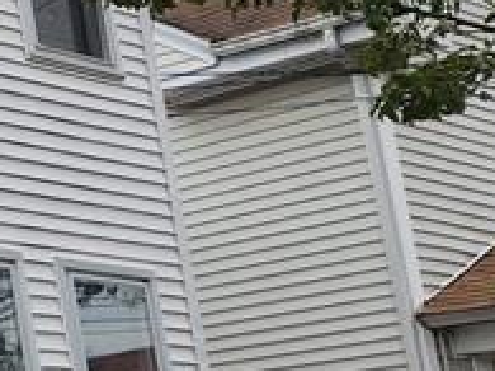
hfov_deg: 12.7
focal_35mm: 121
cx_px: -690
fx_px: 1729
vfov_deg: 12.2
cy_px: 191
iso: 12
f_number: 1.8
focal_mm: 6.4
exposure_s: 1/353
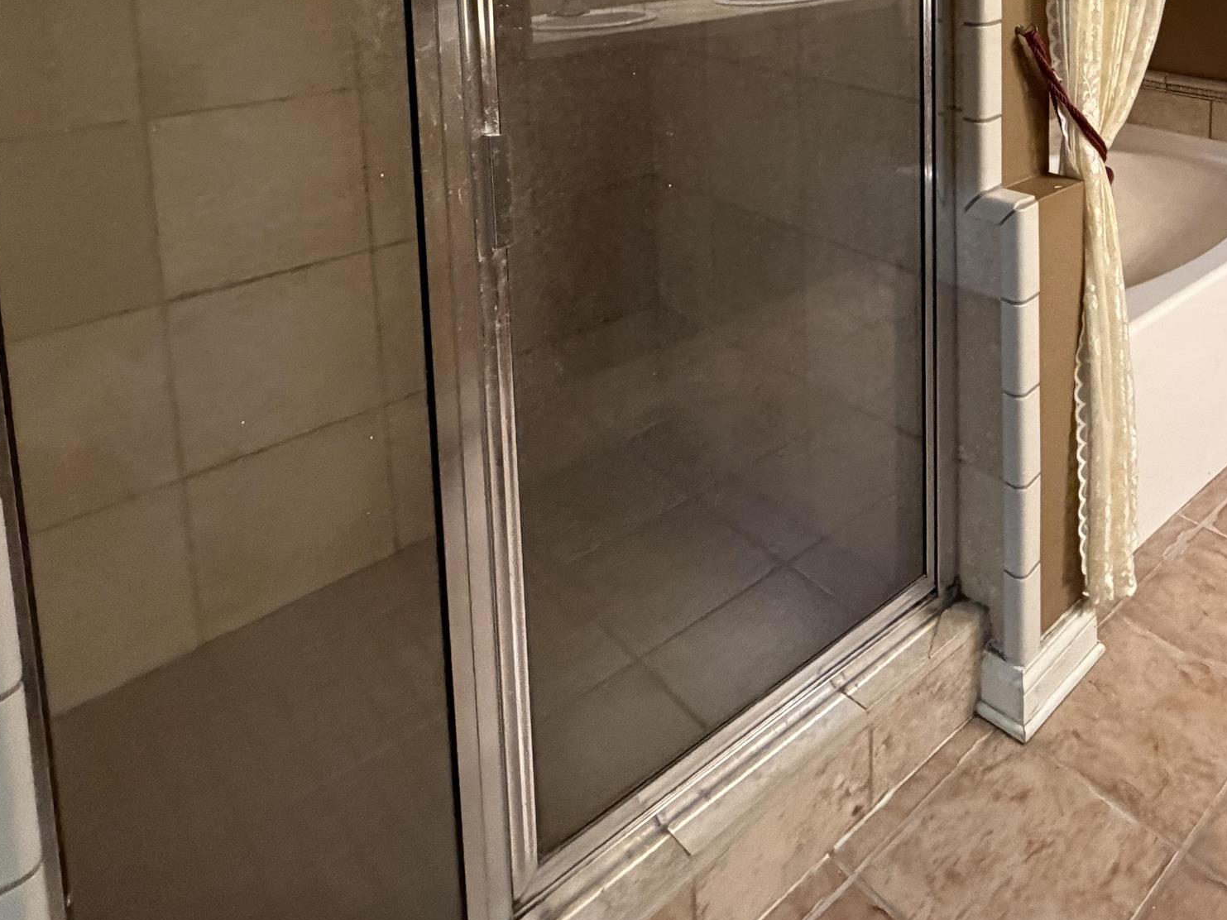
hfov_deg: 57.1
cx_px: 980
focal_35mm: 29
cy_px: -22
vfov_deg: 41.3
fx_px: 1028
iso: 640
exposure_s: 1/60
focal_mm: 2.22
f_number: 2.2
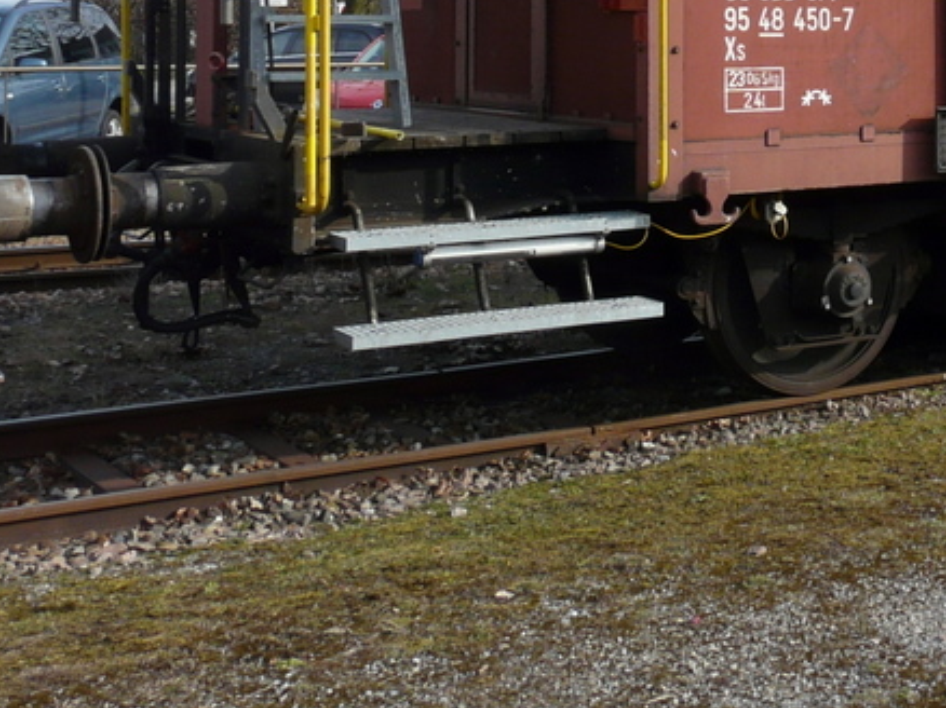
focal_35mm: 64
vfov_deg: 21.9
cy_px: -35
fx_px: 1748
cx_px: 985
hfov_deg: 28.1
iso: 100
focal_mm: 4.6
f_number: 5
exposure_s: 1/200
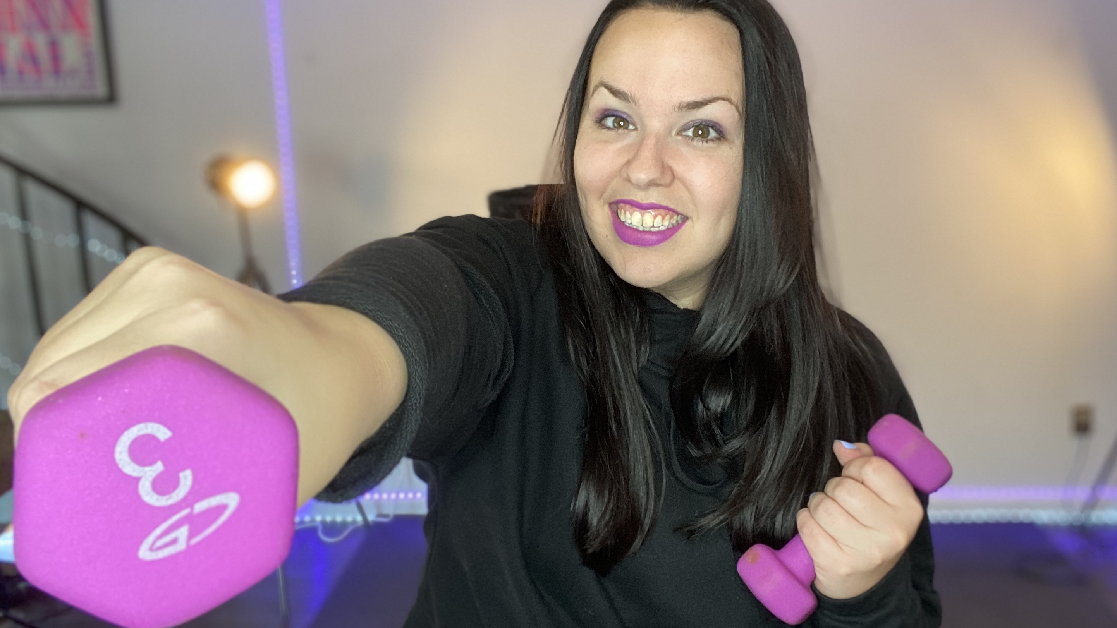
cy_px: 309
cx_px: 573
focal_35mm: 35
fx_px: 1037
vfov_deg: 33.7
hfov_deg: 56.6
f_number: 2.2
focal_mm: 2.71
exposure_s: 1/60
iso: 160
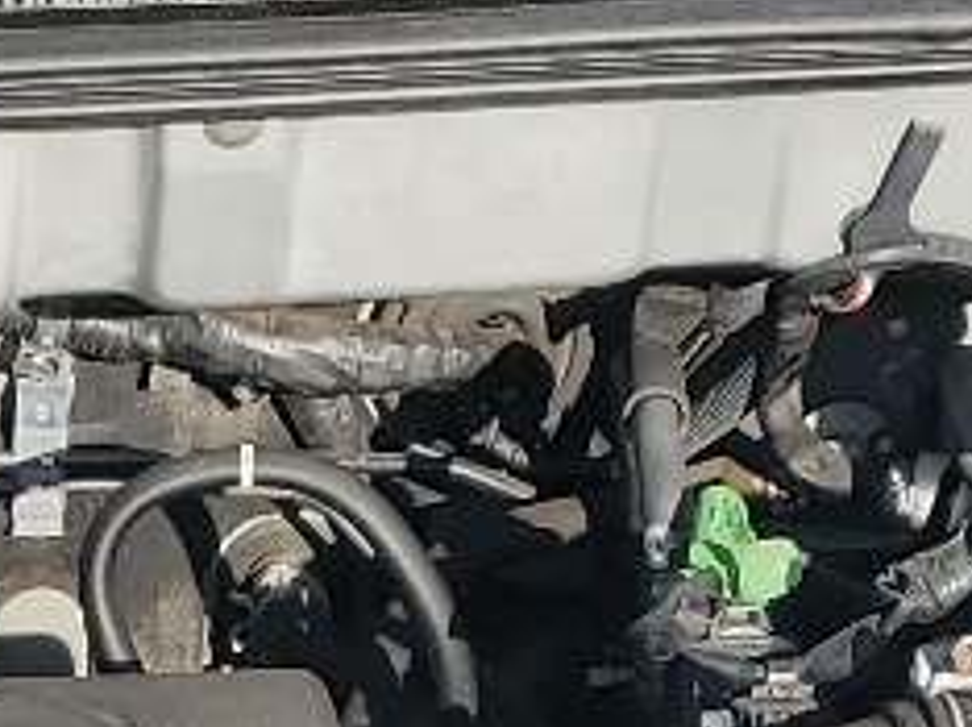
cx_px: -195
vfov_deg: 8.0
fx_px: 4993
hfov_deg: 10.9
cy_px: 1313
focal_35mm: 178
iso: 50
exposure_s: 1/2000
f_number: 1.5
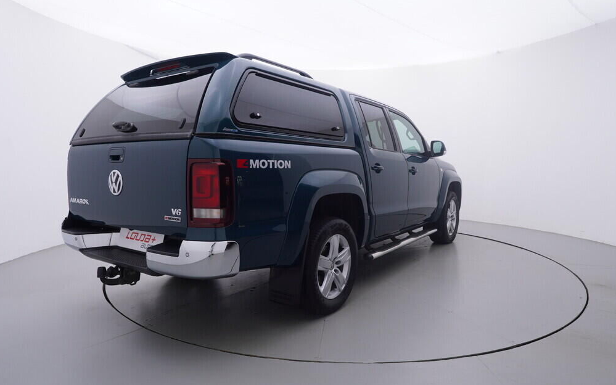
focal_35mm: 24
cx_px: 309
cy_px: 204
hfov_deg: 75.9
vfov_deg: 51.9
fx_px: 395
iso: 200
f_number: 5
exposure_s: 1/80
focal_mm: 15
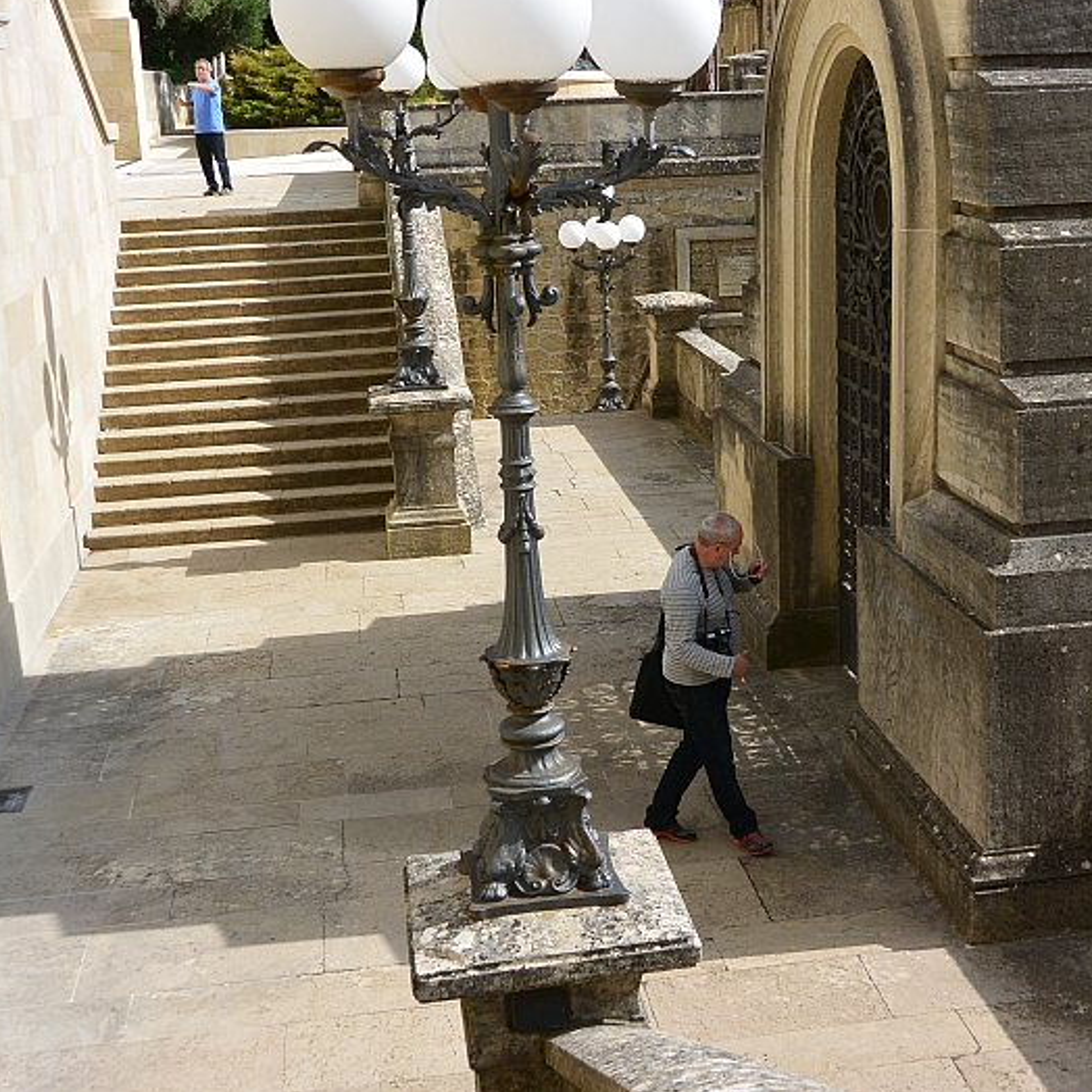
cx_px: 711
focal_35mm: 48
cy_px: 543
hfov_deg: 35.1
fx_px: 1713
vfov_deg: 35.4
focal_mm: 14
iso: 160
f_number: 4.5
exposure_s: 1/640
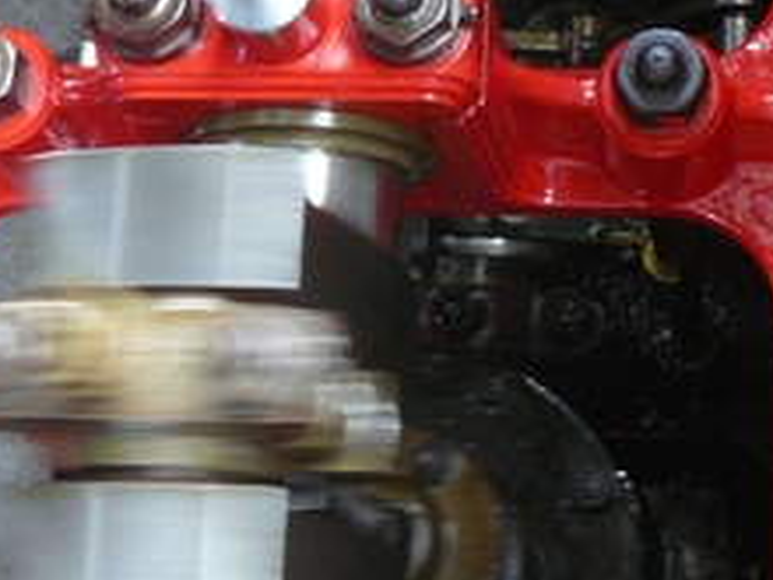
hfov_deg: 19.7
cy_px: 193
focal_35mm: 98
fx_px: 2188
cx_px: 671
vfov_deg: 15.1
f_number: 2.8
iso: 200
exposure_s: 1/25
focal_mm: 6
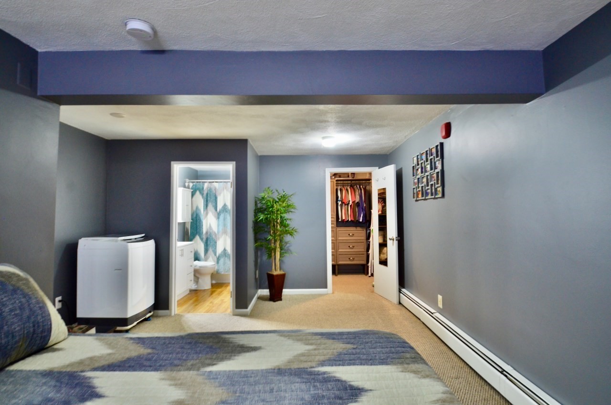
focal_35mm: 18
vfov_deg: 67.2
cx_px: 306
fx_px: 305
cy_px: 202
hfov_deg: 90.1
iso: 1600
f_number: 8
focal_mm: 12
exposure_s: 1/10
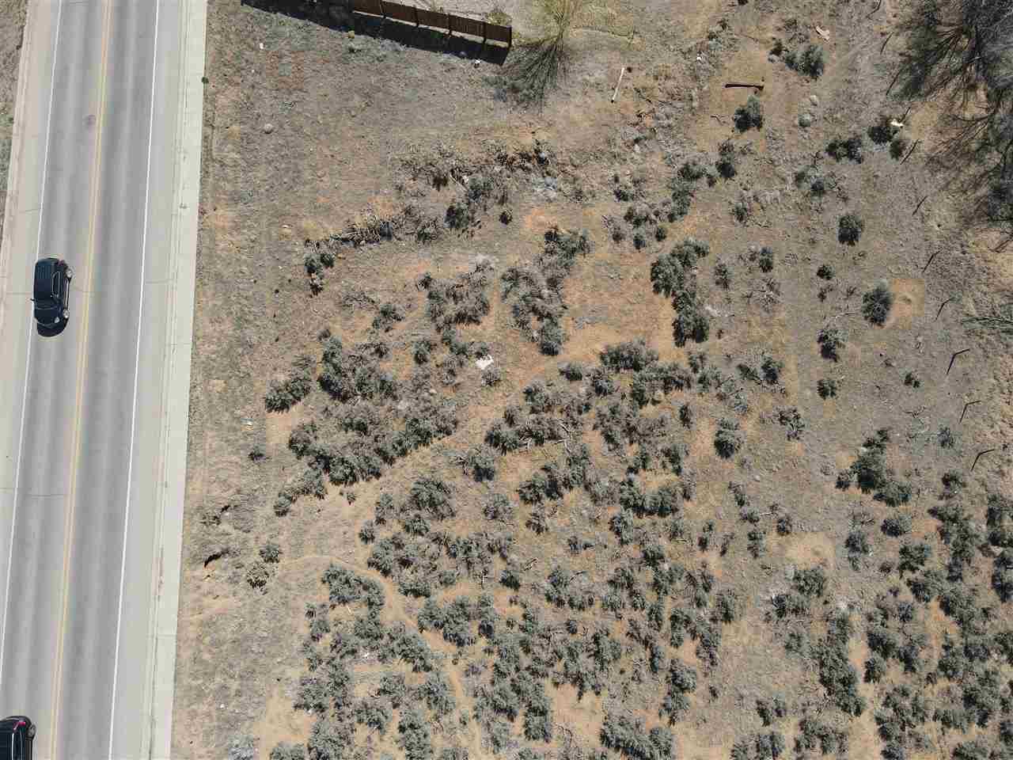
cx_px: 506
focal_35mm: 24
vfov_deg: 56.8
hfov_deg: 71.6
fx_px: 702
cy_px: 380
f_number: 2.8
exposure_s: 1/500
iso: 100
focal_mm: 4.5
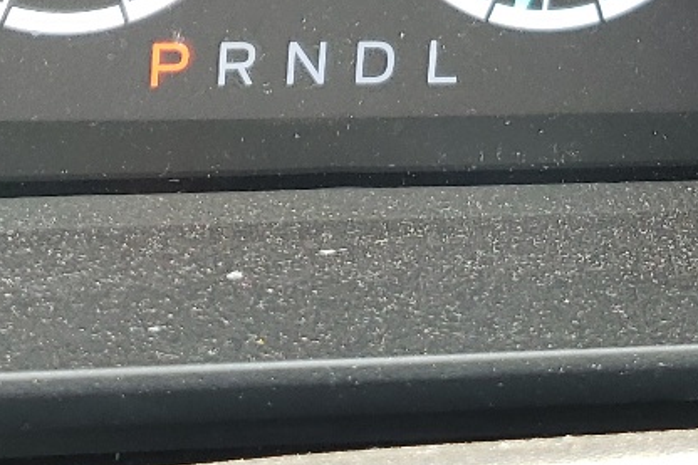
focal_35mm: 104
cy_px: -475
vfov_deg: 11.7
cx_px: 394
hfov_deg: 19.6
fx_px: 2016
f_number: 1.5
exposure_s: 1/60.2
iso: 63
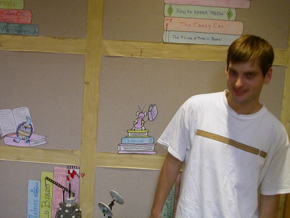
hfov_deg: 38.9
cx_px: 145
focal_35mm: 49
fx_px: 411
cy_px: 109
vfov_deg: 29.7
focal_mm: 7.5
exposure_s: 1/6.6
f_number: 3.2
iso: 100
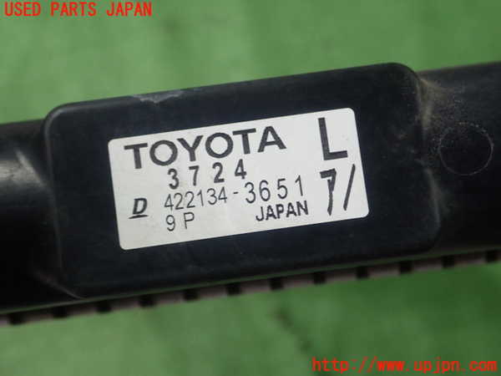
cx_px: 250
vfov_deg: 33.6
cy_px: 188
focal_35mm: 43
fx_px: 622
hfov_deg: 43.9
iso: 200
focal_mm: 7.86
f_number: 2.9
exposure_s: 1/60
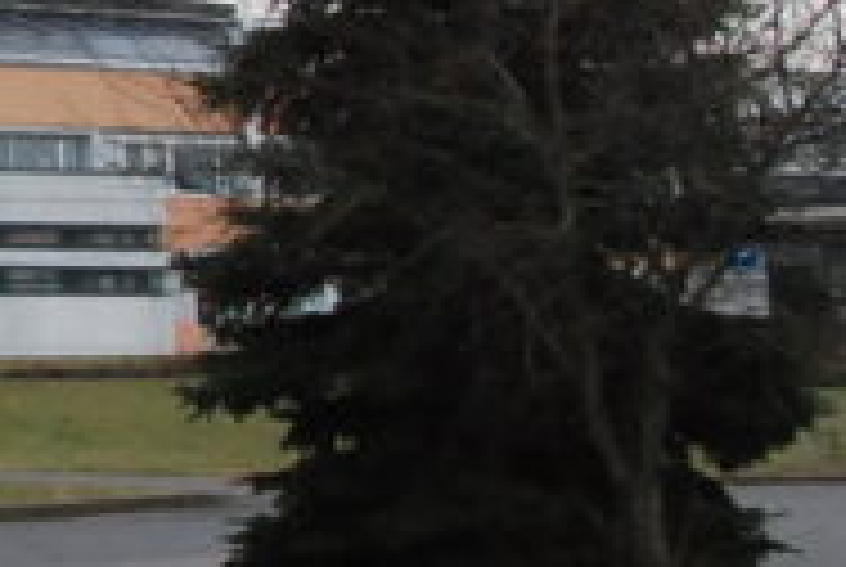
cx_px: -1233
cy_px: -88
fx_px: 3460
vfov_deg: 9.3
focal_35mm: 147
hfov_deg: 11.4
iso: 1600
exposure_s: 1/400
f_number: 10
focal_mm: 18
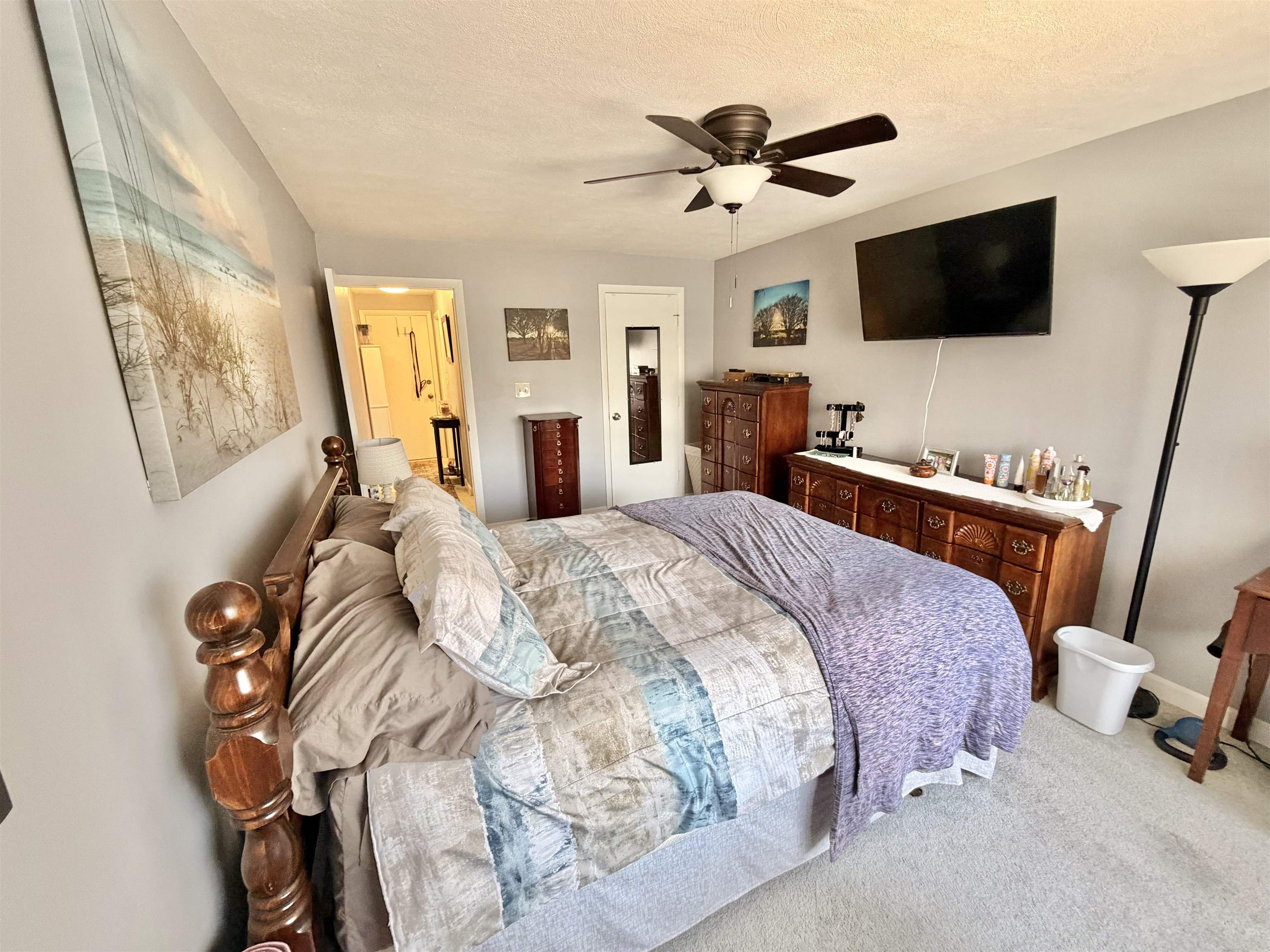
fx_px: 514
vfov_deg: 85.7
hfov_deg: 102.1
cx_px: 635
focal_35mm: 14
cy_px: 476
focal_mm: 2.22
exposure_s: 1/87
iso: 320
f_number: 2.2
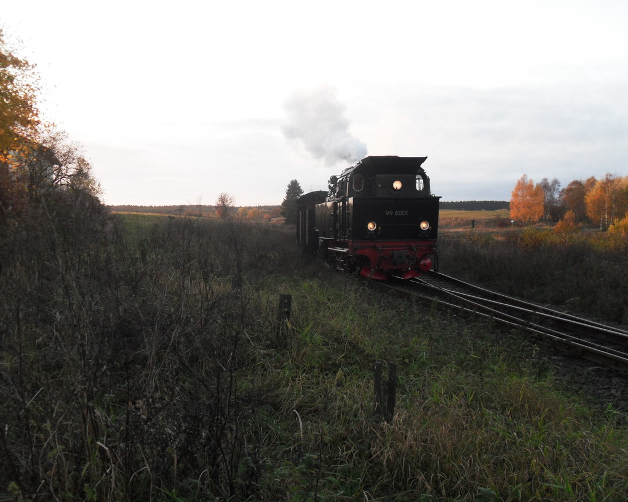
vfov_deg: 40.1
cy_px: 251
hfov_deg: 49.1
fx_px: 688
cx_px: 305
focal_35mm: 37
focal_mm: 6.2
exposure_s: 1/125
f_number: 2.8
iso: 100
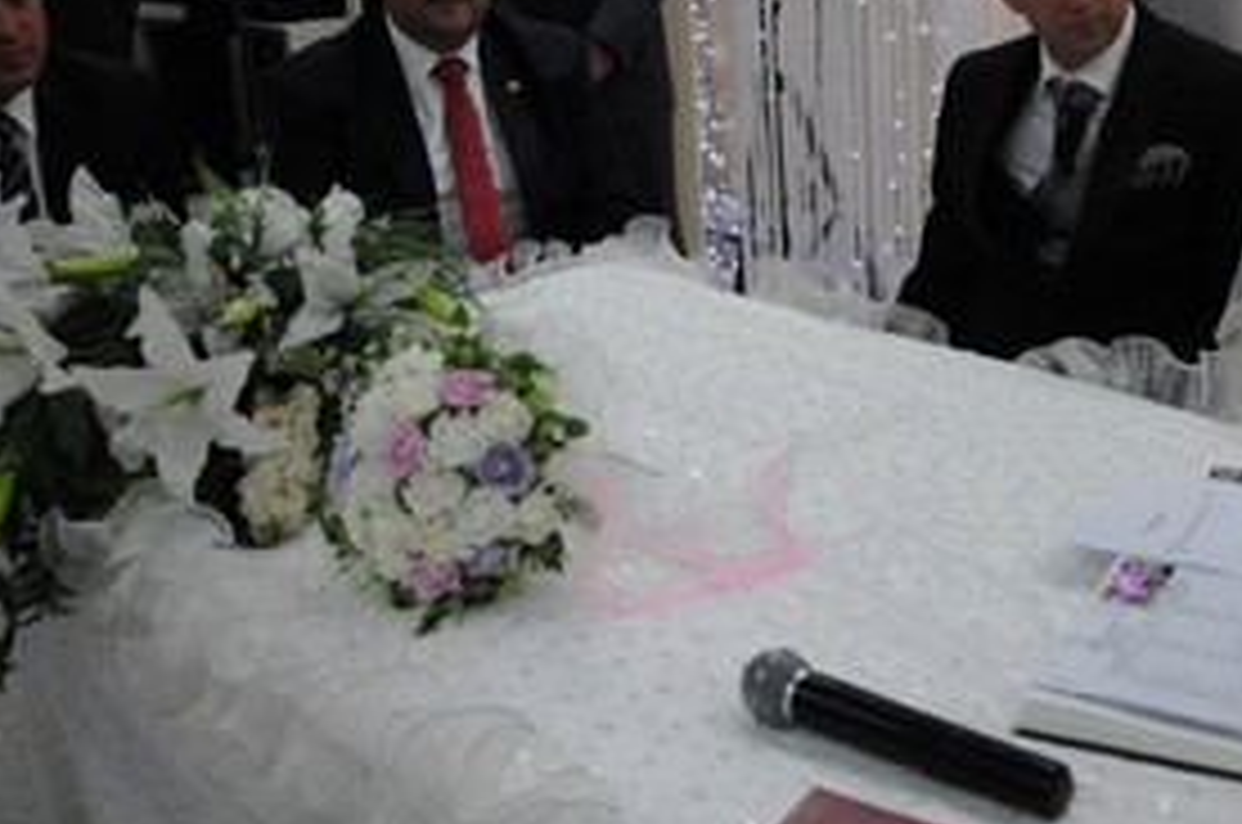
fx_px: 1515
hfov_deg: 43.7
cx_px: 864
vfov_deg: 29.9
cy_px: 214
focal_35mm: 44
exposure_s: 1/80
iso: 1250
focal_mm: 18
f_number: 4.5
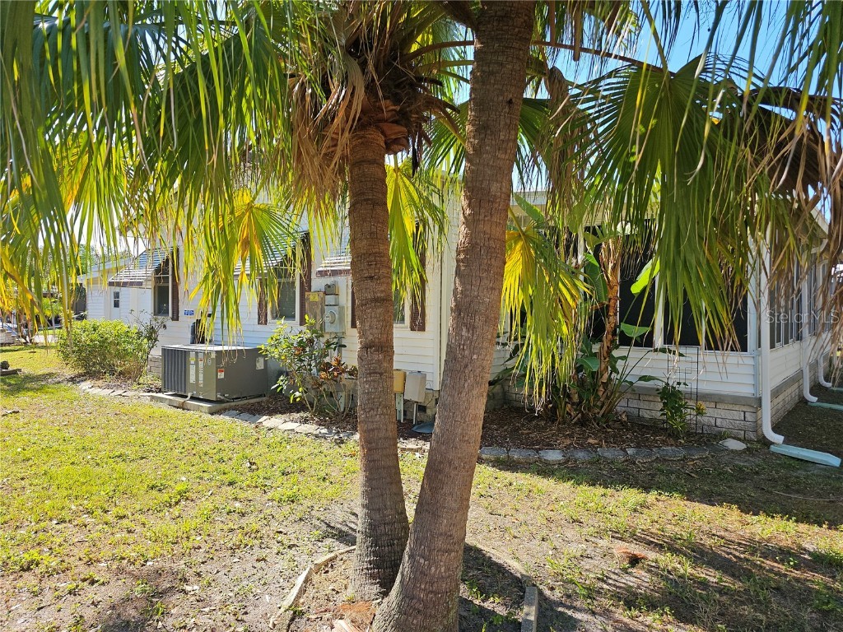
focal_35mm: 23
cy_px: 316
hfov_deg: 73.9
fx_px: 560
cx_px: 422
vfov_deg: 58.9
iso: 10
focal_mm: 6.3
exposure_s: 1/235
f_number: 1.7
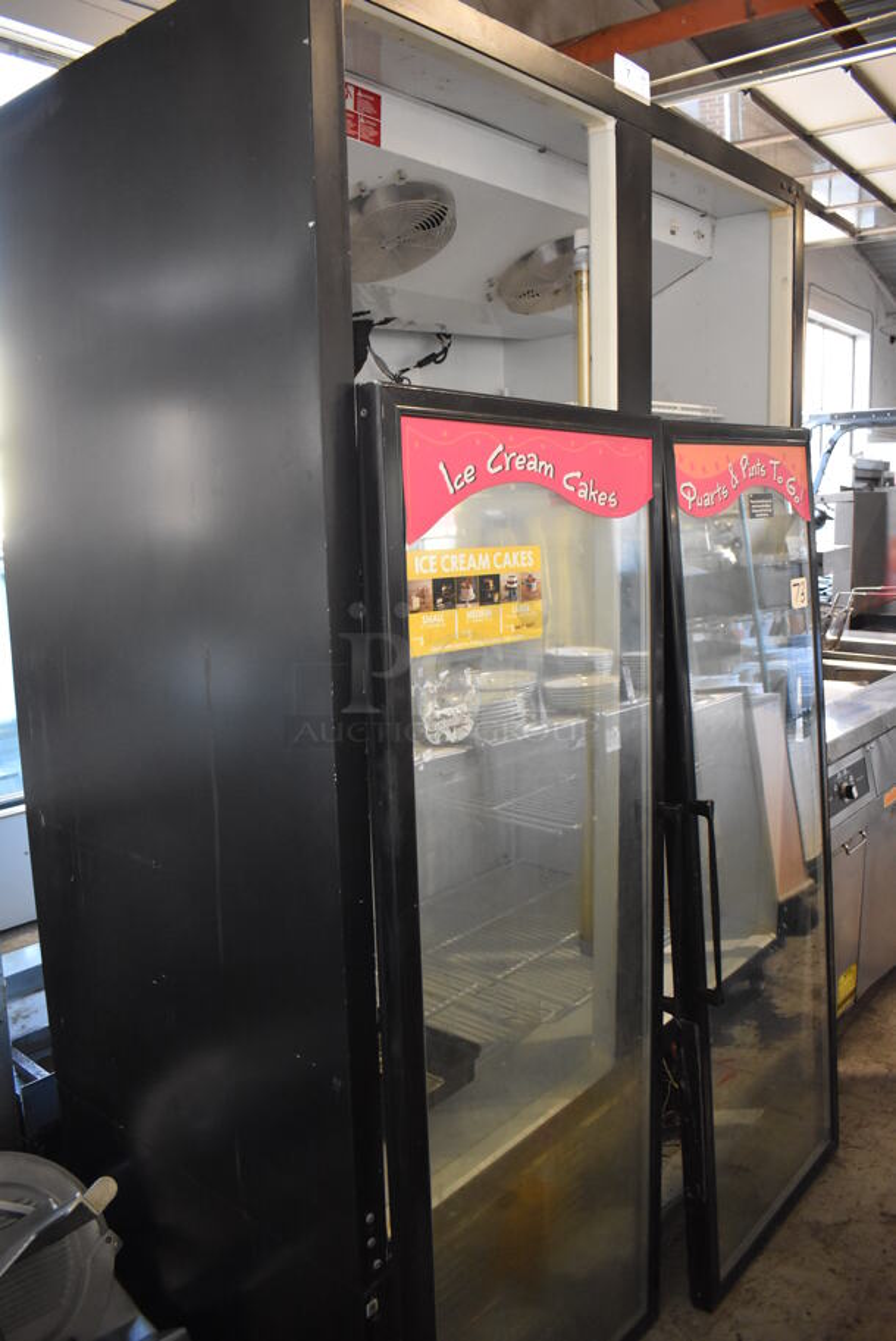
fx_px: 1006
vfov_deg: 67.3
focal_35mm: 27
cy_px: 670
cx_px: 448
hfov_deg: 48.0
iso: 2800
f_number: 3.5
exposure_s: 1/125
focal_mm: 18
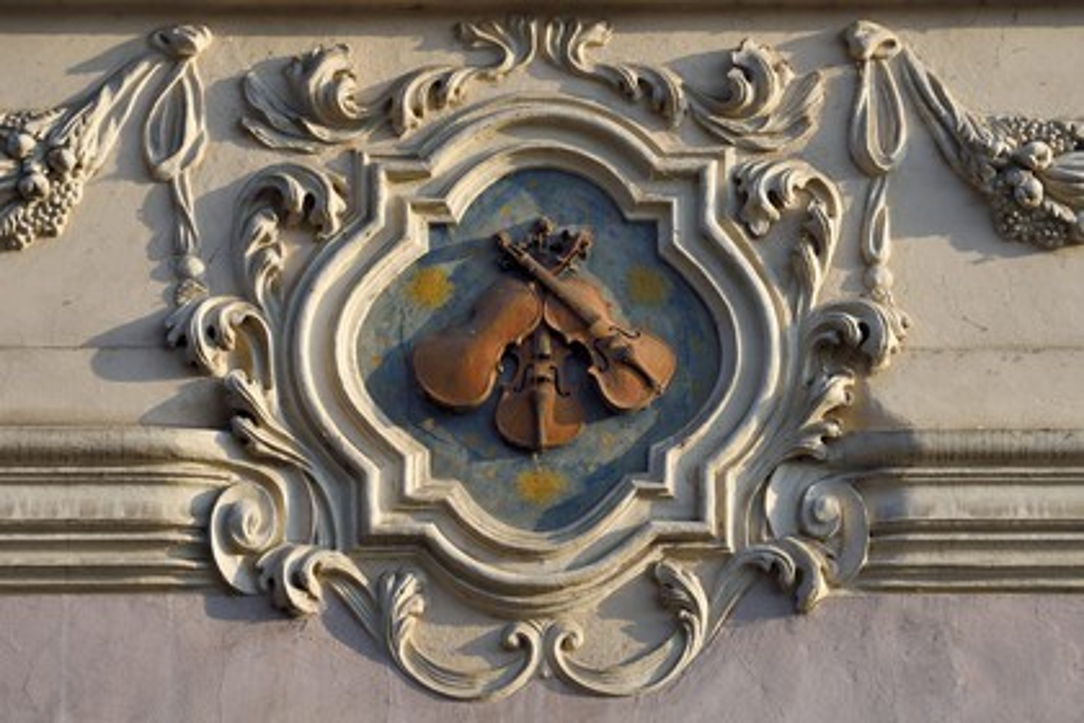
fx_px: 4968
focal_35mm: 165
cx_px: 542
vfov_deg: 8.3
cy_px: 362
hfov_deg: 12.5
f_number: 8
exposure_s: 1/250
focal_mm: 165
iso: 400
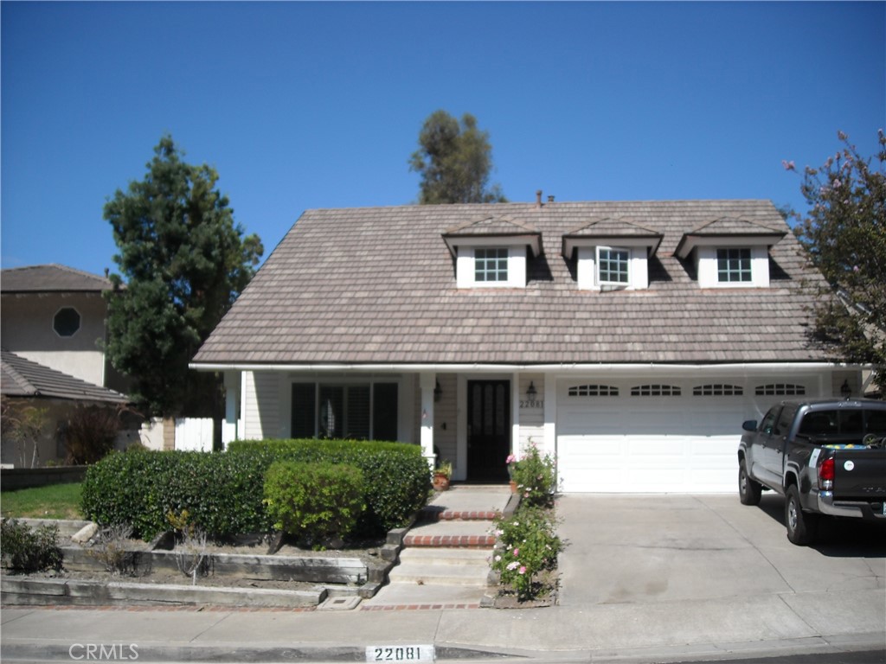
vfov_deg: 40.7
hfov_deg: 52.6
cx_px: 443
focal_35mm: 35
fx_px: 896
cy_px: 332
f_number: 5.6
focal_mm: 5.7
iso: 64
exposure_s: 1/369
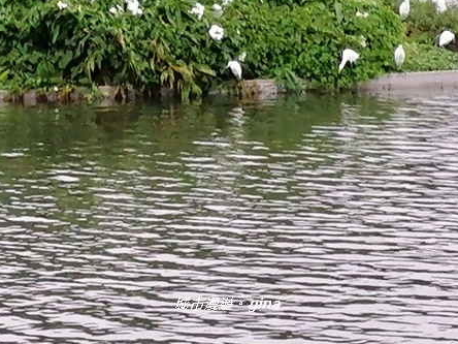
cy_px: 115
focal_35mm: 188
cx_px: 225
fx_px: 2487
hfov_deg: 10.5
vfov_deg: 7.9
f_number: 2.2
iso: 320
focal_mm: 3.81
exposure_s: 1/24
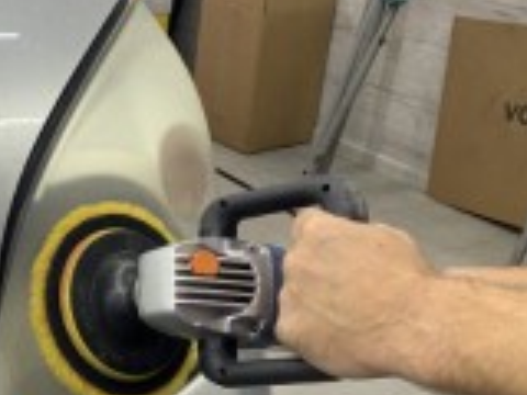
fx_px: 990
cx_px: 40
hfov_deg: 28.5
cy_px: 316
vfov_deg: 22.3
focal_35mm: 65
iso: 80
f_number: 1.8
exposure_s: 1/100
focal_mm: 4.25
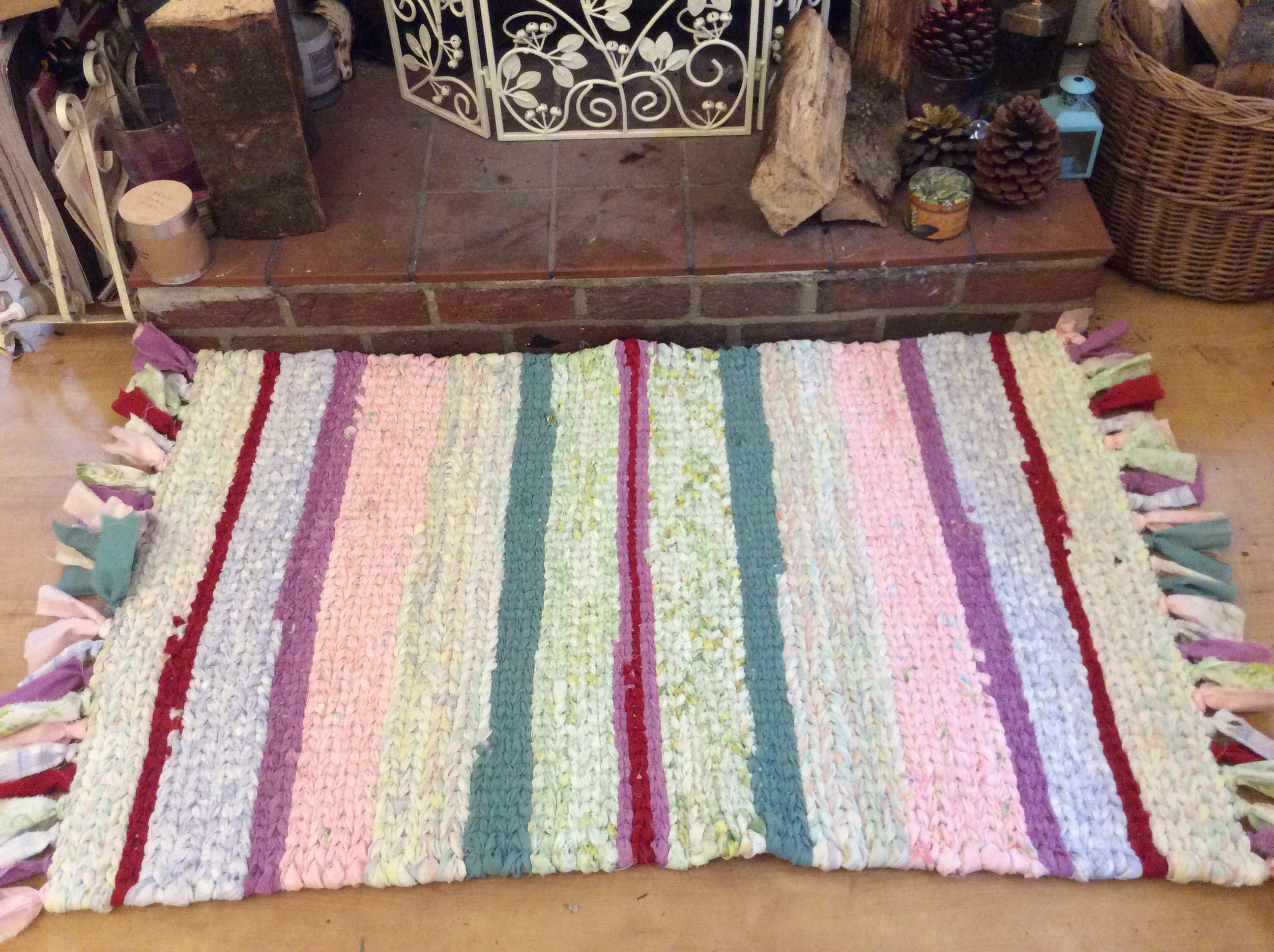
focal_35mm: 32
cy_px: 476
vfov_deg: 44.1
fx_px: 1176
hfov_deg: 56.9
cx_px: 637
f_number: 2.4
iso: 250
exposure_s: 1/25
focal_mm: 3.3
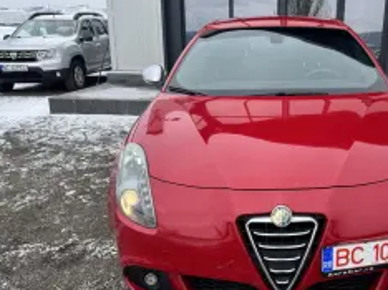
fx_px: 414
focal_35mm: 37
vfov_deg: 38.4
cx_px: 282
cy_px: 174
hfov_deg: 48.6
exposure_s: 1/1151
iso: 80
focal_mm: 6.76
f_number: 1.78
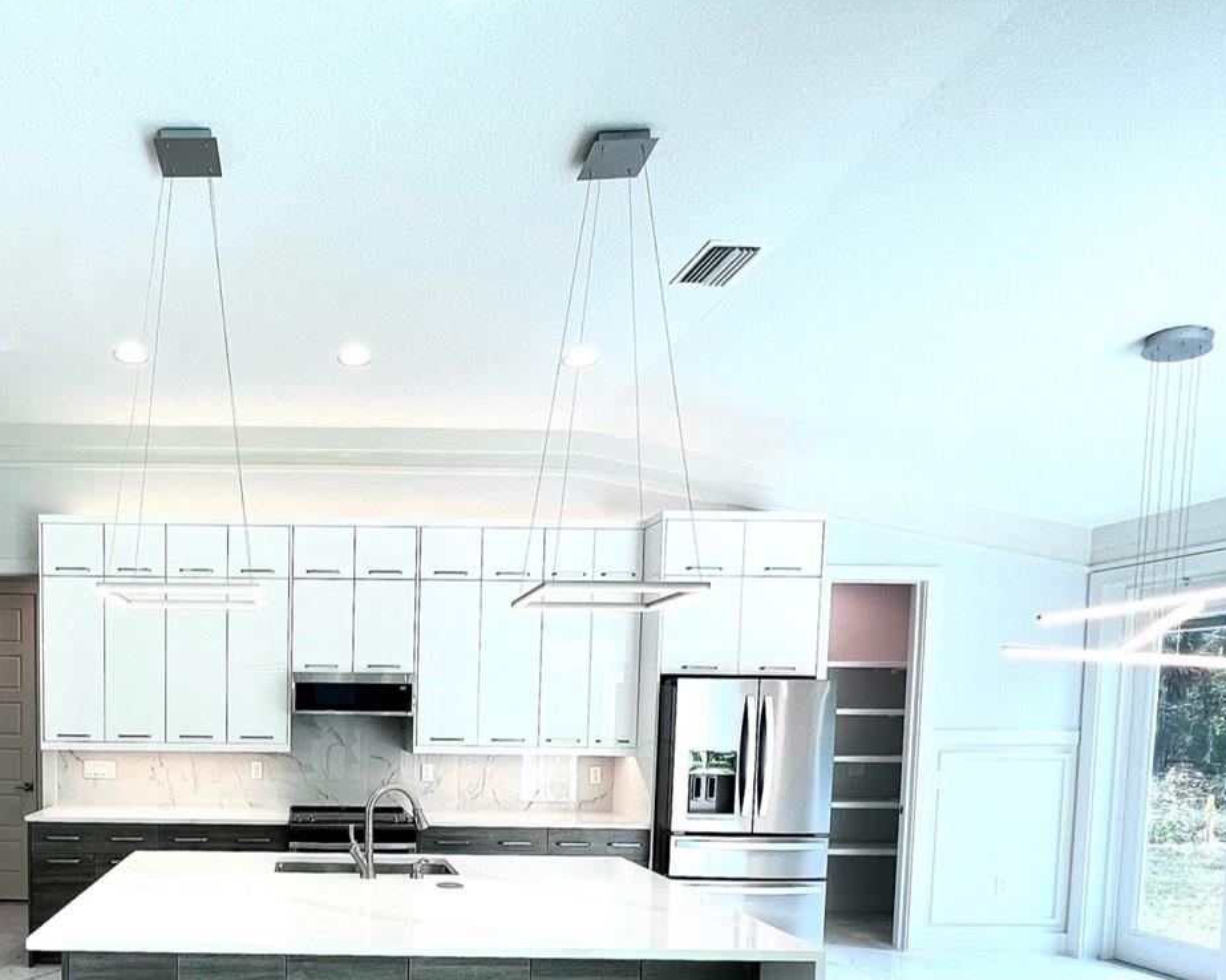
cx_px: 296
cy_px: 767
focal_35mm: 22
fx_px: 798
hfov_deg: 69.7
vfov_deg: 58.8
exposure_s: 1/141
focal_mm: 1.57
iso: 32
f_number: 1.8
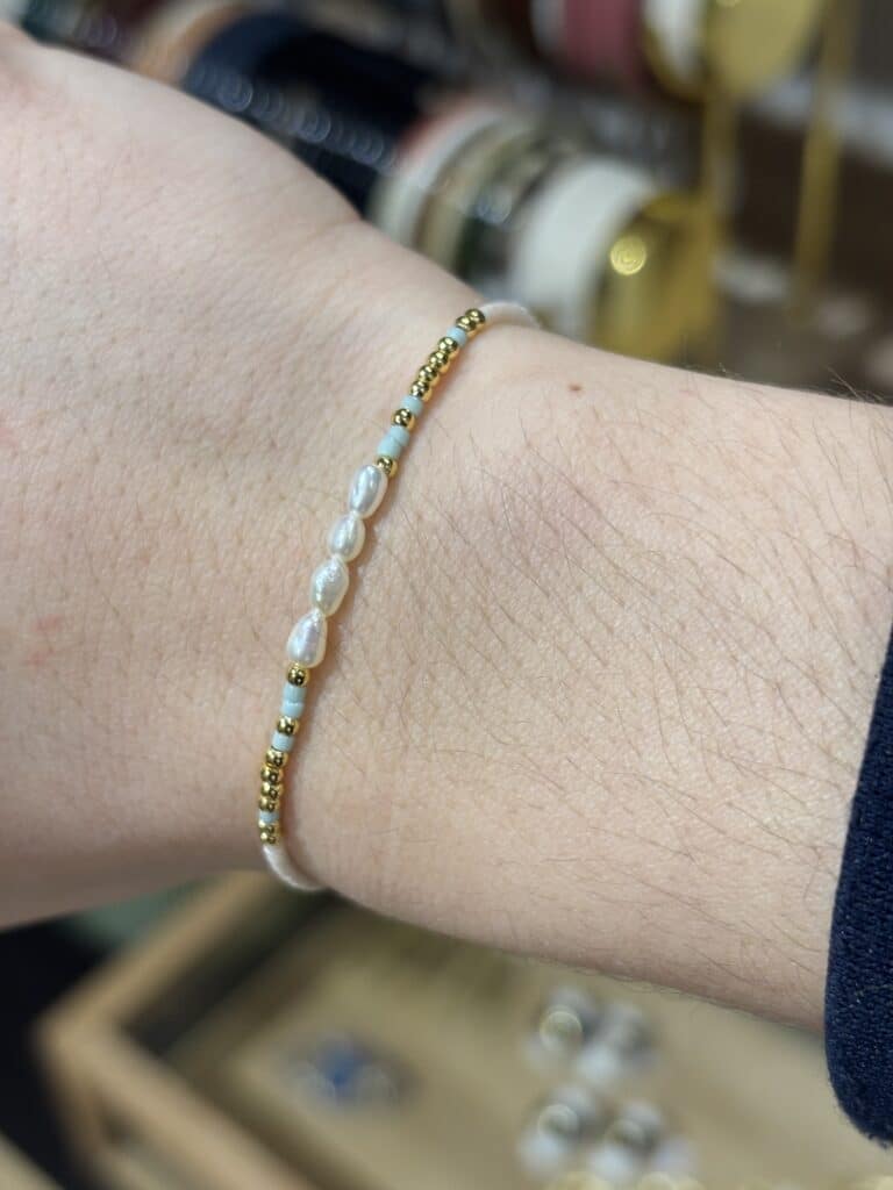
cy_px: 595
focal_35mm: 52
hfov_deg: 28.0
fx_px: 1789
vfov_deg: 36.8
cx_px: 446
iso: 40
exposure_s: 1/100
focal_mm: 5.96
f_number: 1.6
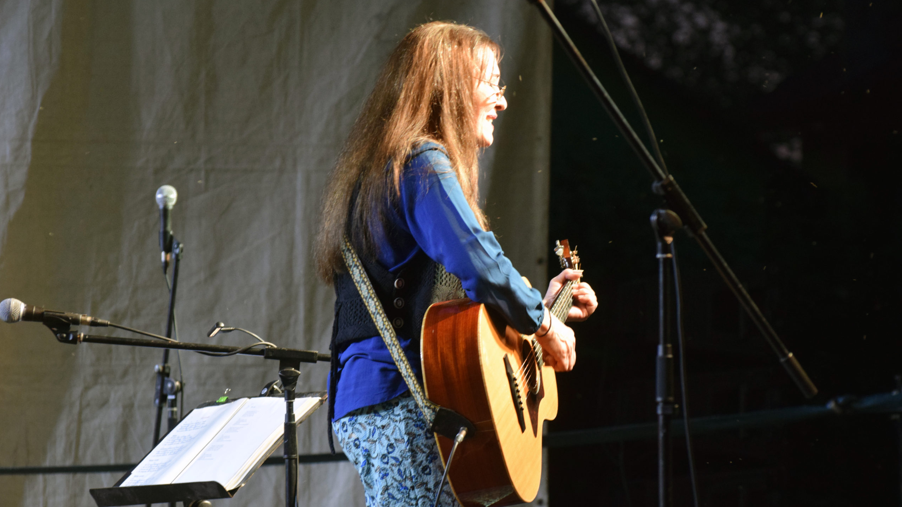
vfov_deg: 5.3
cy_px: 249
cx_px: 451
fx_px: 5466
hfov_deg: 9.4
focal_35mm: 229
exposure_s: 1/125
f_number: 4.8
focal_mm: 145
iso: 1800
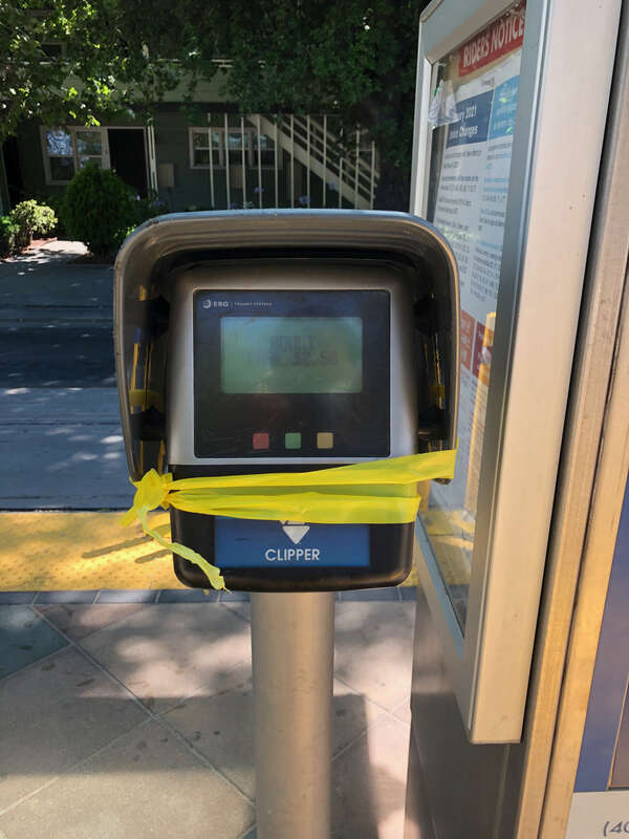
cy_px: 420
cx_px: 314
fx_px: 678
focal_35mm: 28
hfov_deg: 49.7
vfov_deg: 63.4
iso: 20
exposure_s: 1/223
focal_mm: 3.99
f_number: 1.8
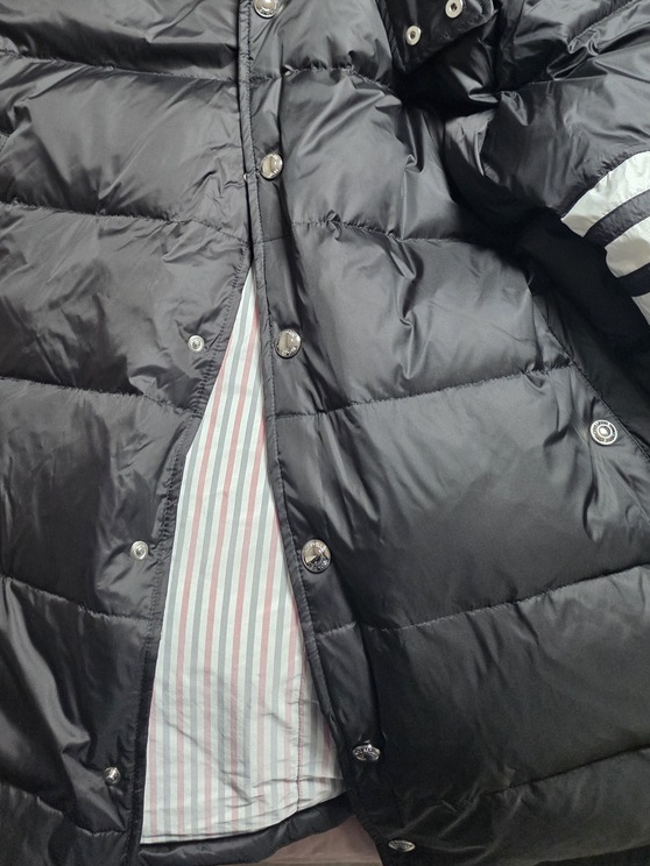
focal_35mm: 33
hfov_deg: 42.9
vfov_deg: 54.2
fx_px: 826
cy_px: 283
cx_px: 316
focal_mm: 6.25
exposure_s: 1/120
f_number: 1.7
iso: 640
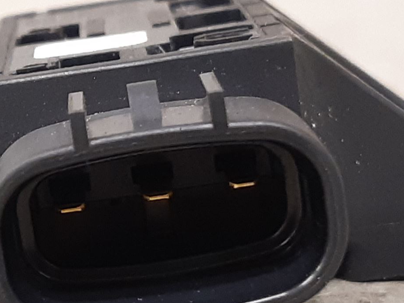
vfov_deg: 25.0
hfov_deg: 32.5
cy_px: 225
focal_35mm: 58
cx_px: 97
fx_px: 677
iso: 200
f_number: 1.7
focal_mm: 3.93
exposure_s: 1/25
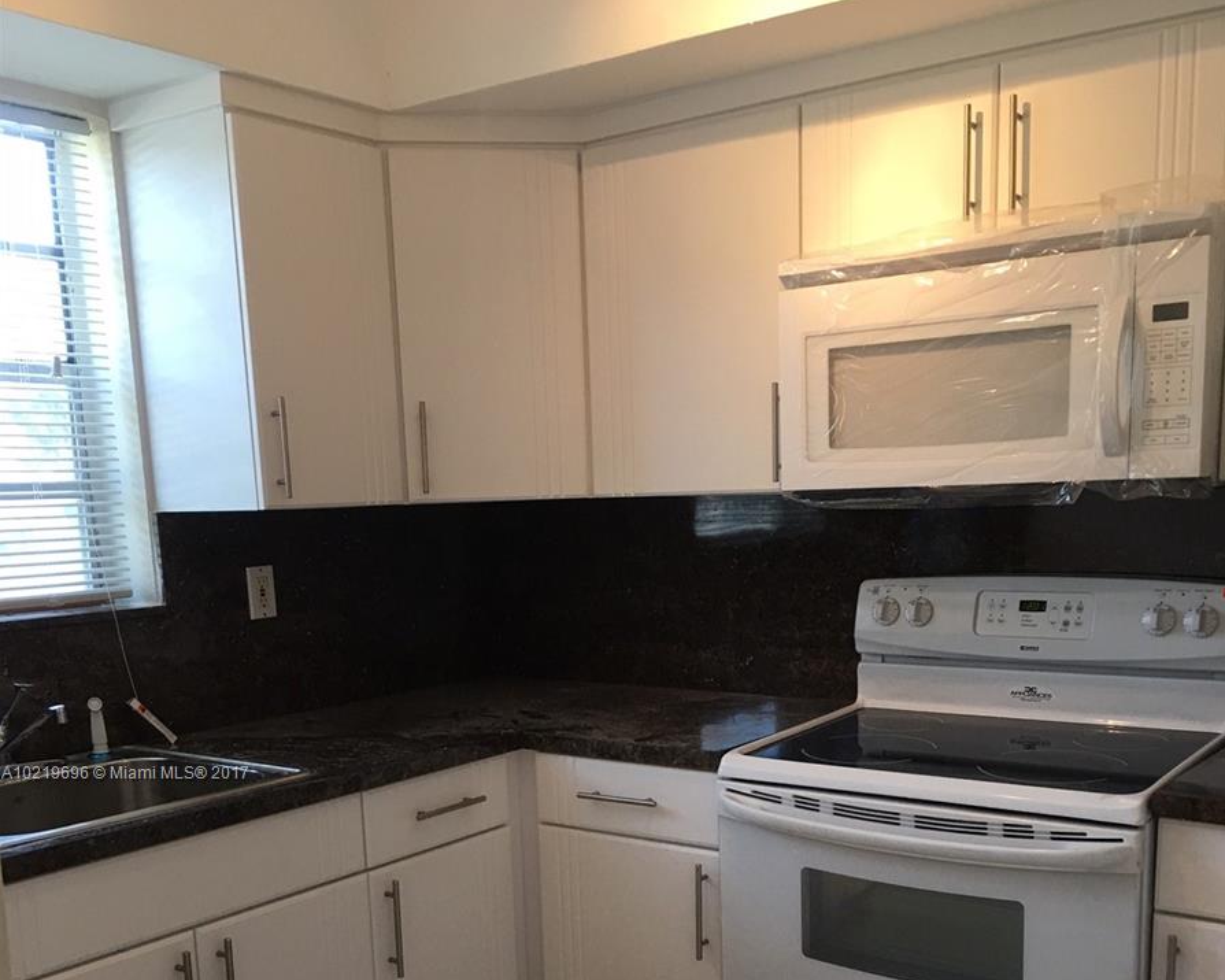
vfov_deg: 37.8
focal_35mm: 38
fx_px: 1378
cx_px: 615
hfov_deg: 47.9
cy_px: 774
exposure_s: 1/30
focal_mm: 4.15
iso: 32
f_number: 2.2
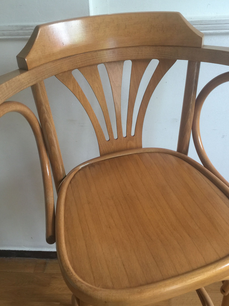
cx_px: 120
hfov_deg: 45.4
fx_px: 273
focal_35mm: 31
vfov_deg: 58.3
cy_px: 157
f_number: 2.2
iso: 64
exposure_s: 1/17
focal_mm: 4.15
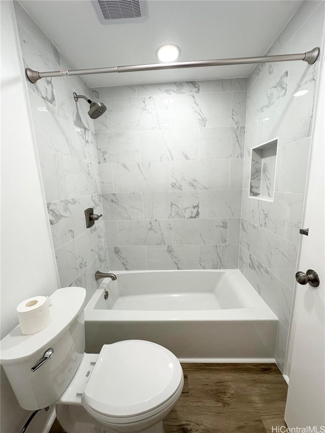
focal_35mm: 14
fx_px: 175
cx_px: 162
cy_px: 216
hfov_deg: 85.7
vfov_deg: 102.1
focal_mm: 2.22
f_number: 2.2
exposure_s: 1/120
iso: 100
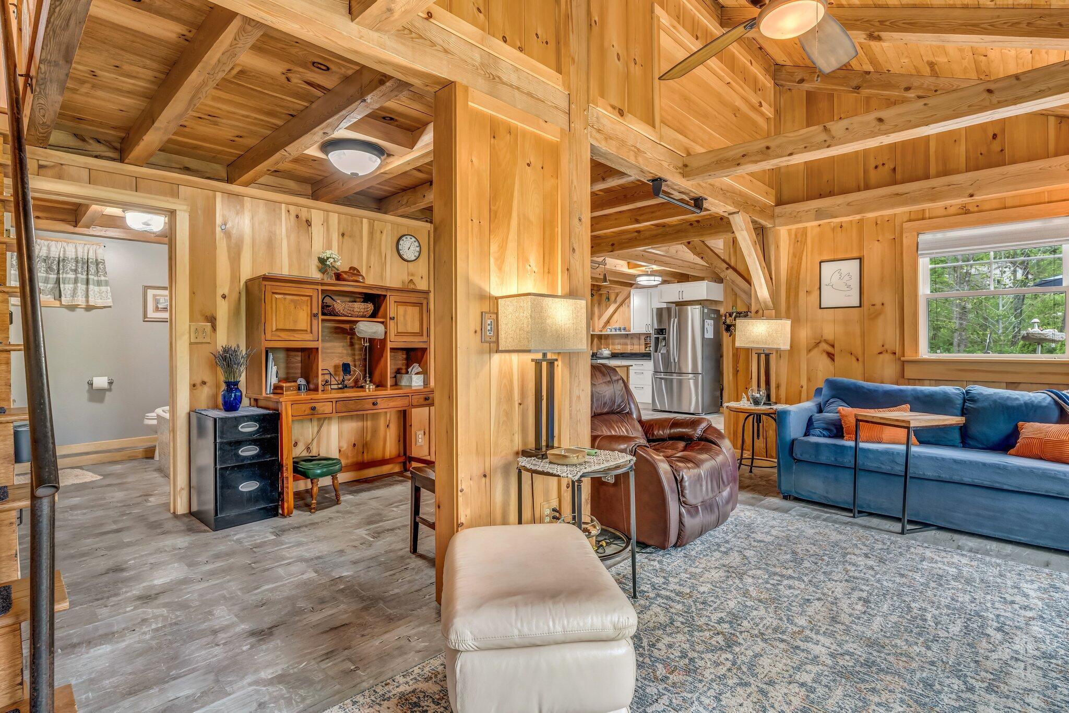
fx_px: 534
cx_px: 534
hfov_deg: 90.0
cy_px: 356
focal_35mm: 18
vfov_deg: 67.4
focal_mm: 18
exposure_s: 1/6
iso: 640
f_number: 8
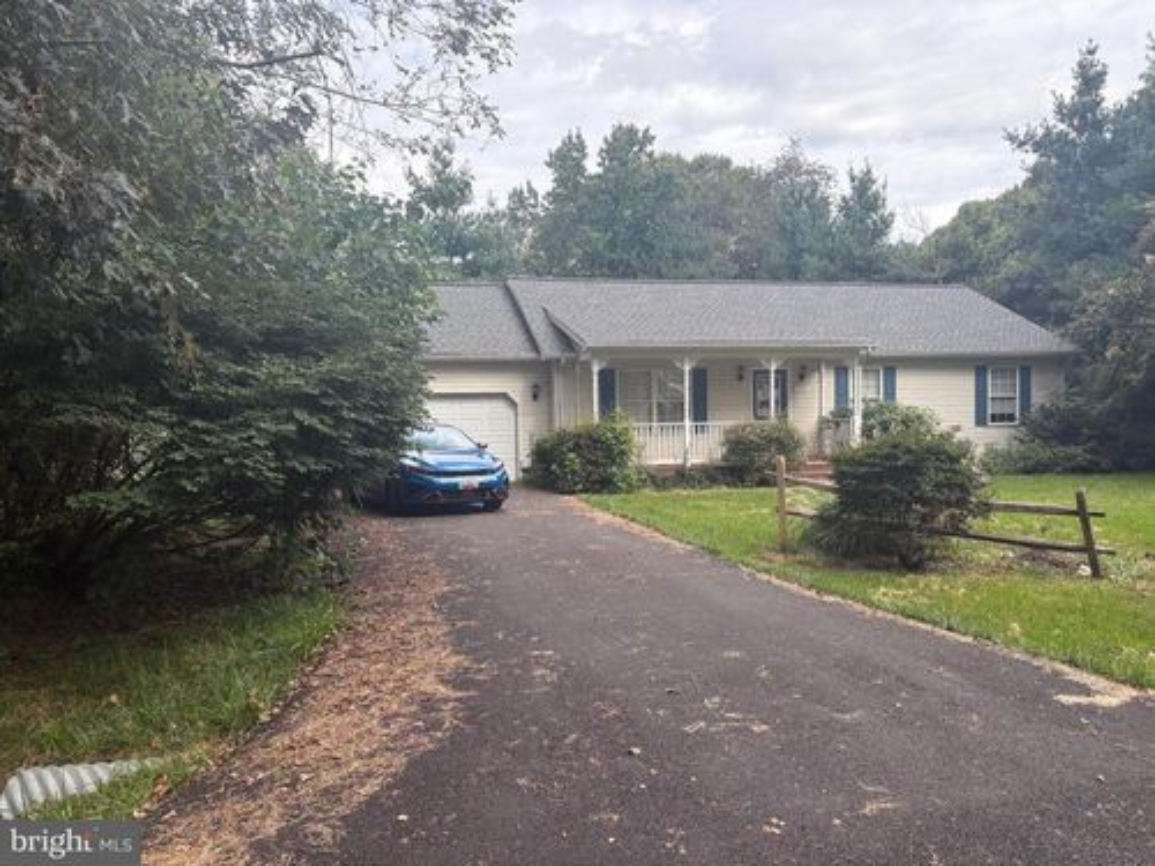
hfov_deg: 67.3
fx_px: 868
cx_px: 578
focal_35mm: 26
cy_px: 433
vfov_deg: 53.1
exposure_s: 1/945
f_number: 1.6
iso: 64
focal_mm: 5.96
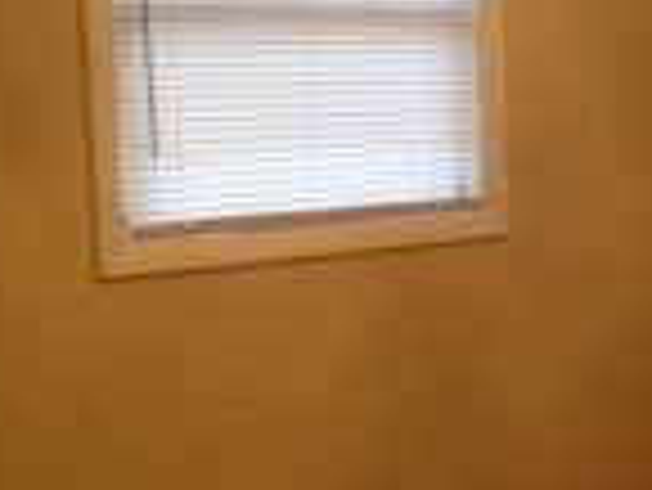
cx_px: 652
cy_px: 319
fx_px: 1923
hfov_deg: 18.7
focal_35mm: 102
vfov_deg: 14.5
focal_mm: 4.12
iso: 80
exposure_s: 1/20
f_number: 2.4
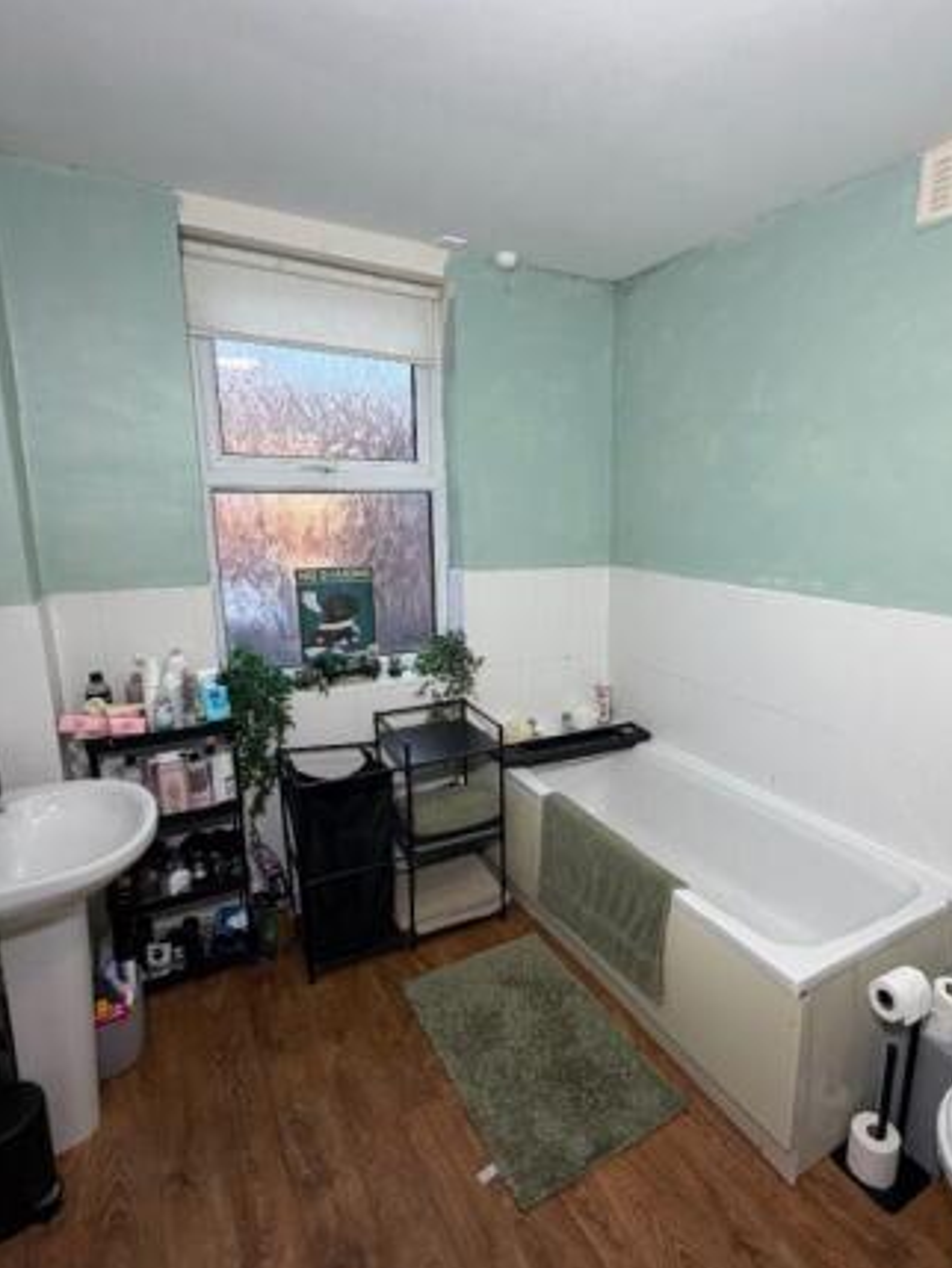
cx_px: 572
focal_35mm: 19
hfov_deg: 68.0
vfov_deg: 84.6
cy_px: 637
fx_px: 696
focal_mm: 2.22
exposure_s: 1/96
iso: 160
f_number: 2.2
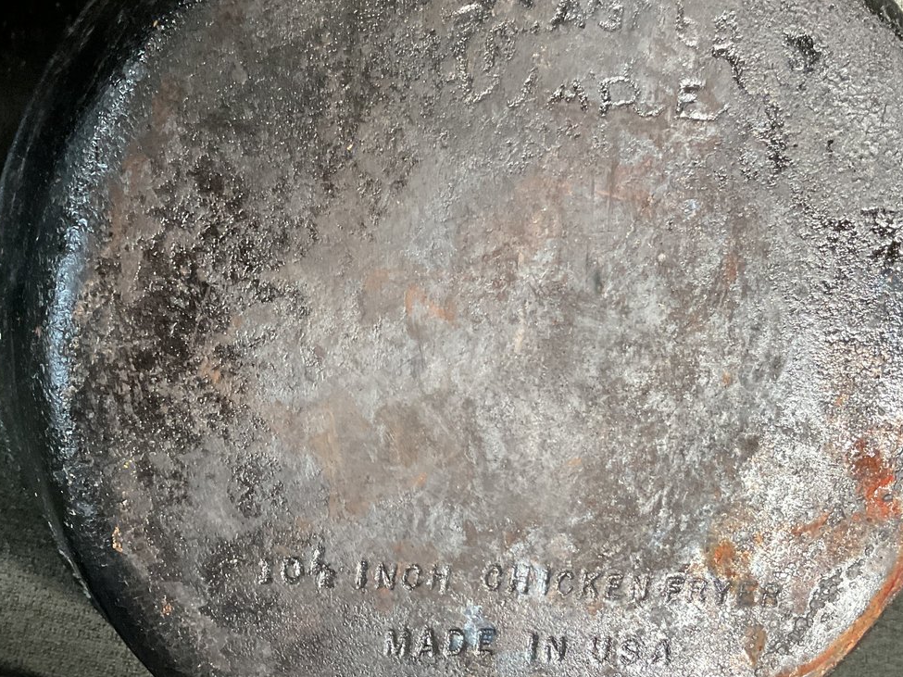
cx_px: 378
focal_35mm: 45
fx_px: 1174
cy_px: 361
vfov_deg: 32.2
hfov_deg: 42.0
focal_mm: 3
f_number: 1.8
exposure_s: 1/40
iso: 200
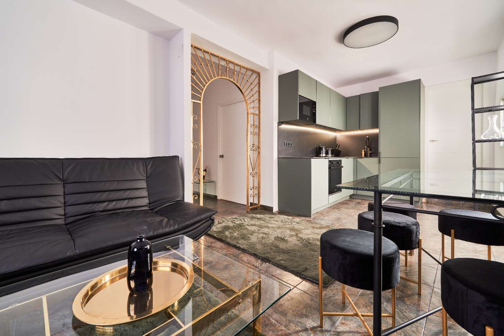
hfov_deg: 104.3
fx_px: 196
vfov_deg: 81.2
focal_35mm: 14
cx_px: 252
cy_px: 168
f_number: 11
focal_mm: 14
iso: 100
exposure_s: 1.3
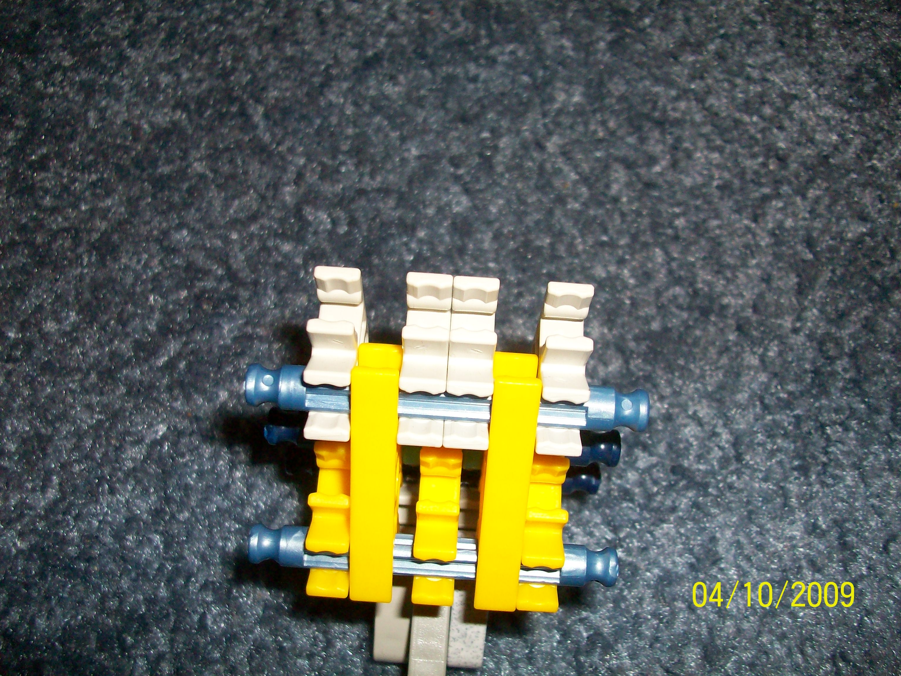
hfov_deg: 54.0
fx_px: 885
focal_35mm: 34
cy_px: 338
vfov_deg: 41.8
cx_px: 450
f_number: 2.8
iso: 160
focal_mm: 5.7
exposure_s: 1/60
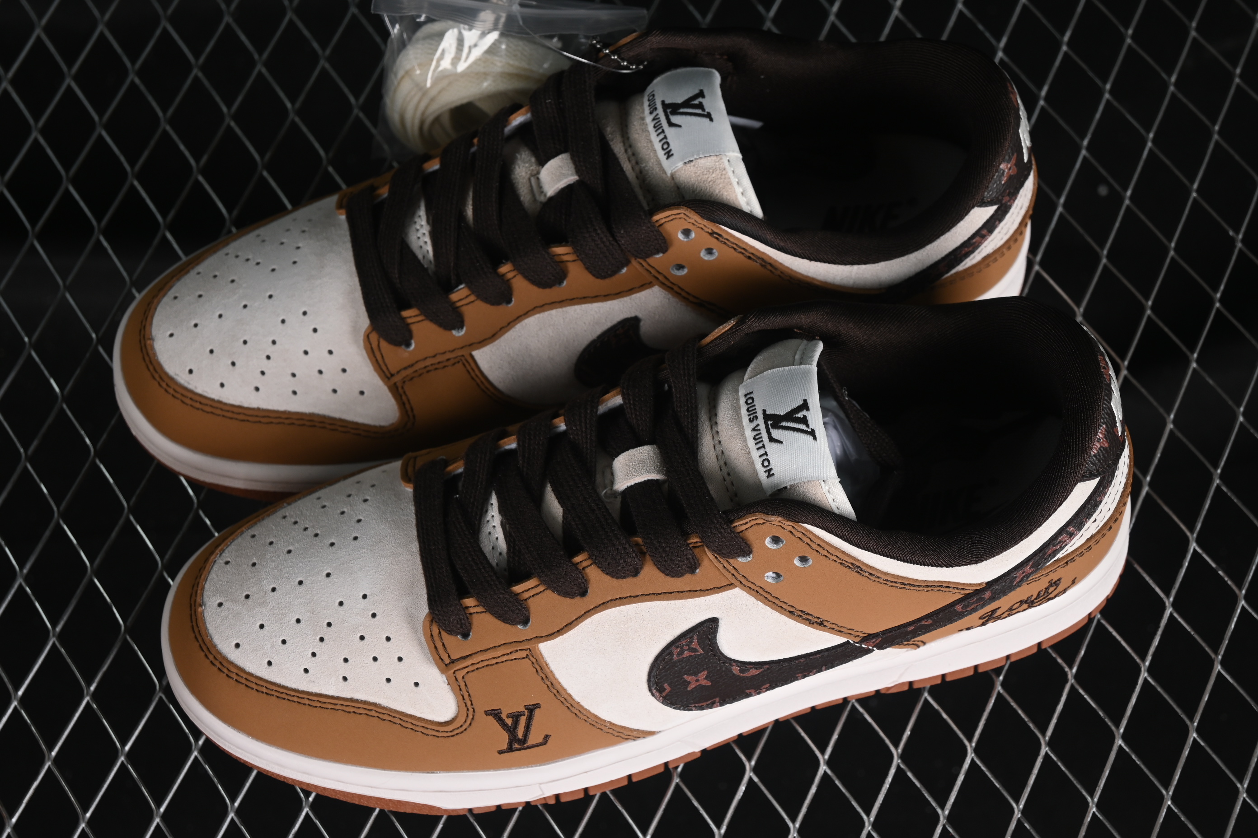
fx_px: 2621
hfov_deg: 27.0
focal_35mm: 75
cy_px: 419
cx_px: 629
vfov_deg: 18.2
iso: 160
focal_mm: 50
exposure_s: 1/60
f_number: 7.1
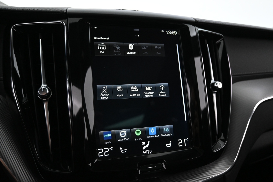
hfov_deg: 64.6
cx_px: 136
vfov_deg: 45.7
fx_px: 216
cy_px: 91
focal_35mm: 28
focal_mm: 19
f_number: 3.8
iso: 1800
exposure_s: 1/30
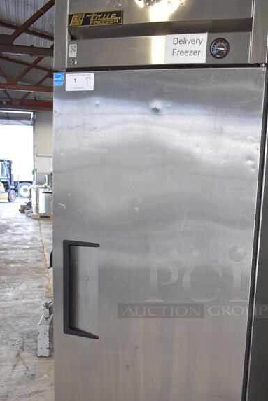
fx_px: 479
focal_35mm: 43
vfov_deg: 44.4
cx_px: 196
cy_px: 282
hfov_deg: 30.8
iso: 1250
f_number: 3.5
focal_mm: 18
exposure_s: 1/125
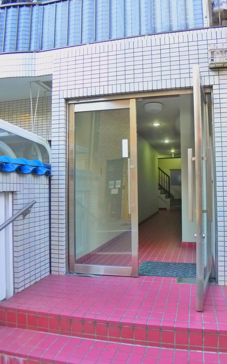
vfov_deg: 55.3
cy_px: 181
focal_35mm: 35
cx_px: 130
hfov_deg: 36.2
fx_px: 346
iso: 400
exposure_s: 1/60
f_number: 2.2
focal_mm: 6.8
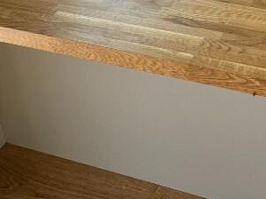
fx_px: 369
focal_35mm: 48
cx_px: 298
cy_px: -140
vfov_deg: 21.8
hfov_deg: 34.0
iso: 40
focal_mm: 2.22
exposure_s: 1/331
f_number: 2.2
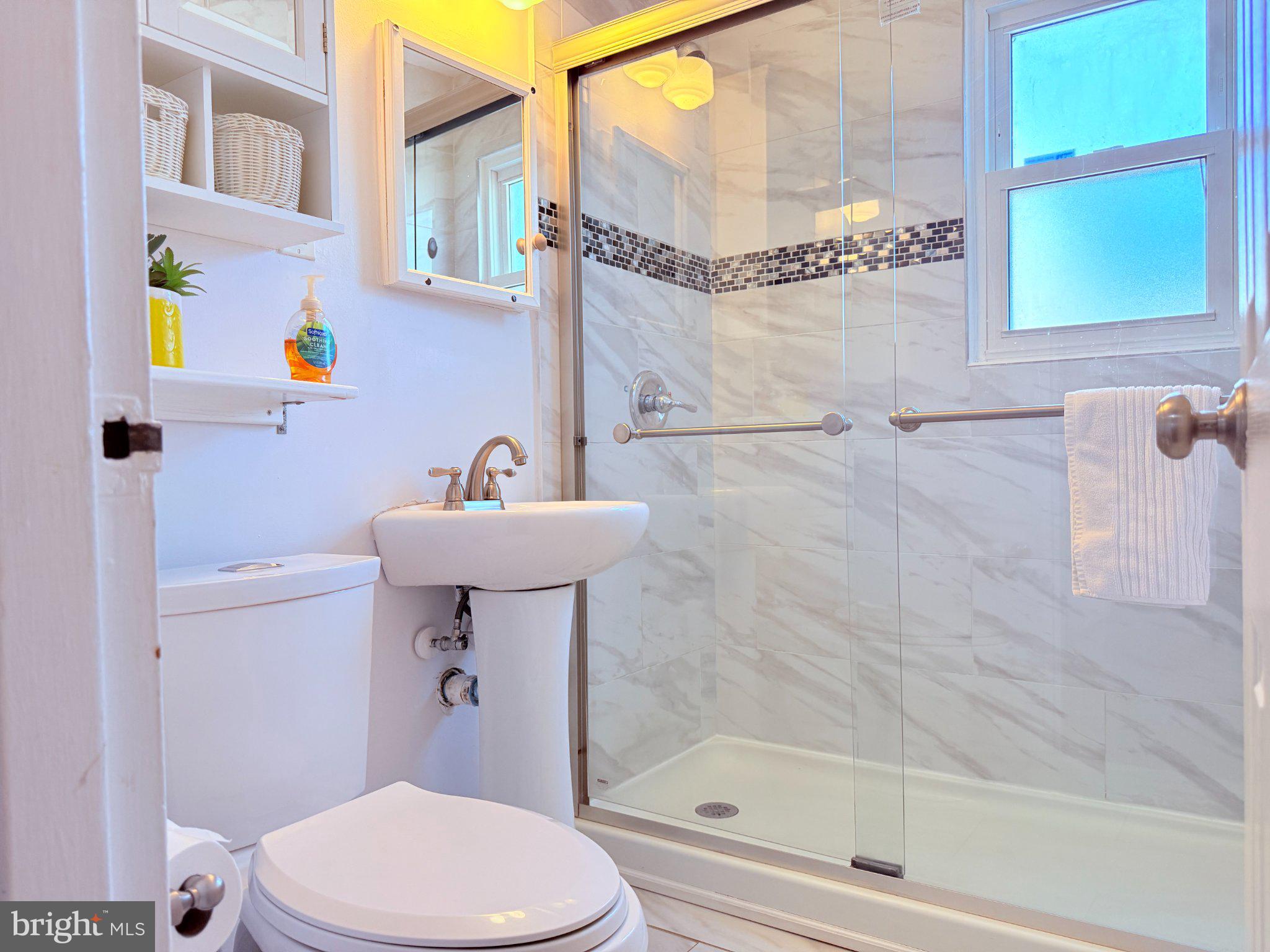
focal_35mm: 24
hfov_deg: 71.6
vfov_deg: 56.8
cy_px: 476
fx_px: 881
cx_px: 635
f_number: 1.78
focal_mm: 6.76
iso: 200
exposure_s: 1/198
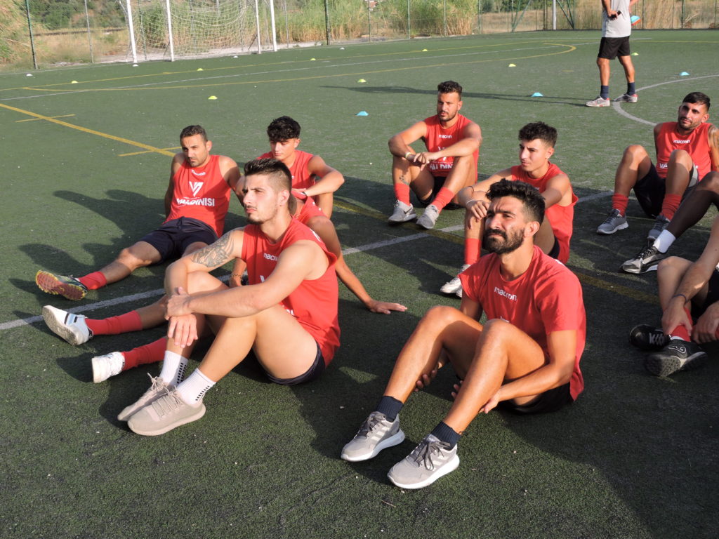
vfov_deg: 32.2
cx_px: 360
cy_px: 270
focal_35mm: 45
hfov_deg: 42.1
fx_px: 935
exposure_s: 1/320
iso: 100
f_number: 4
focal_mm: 8.1
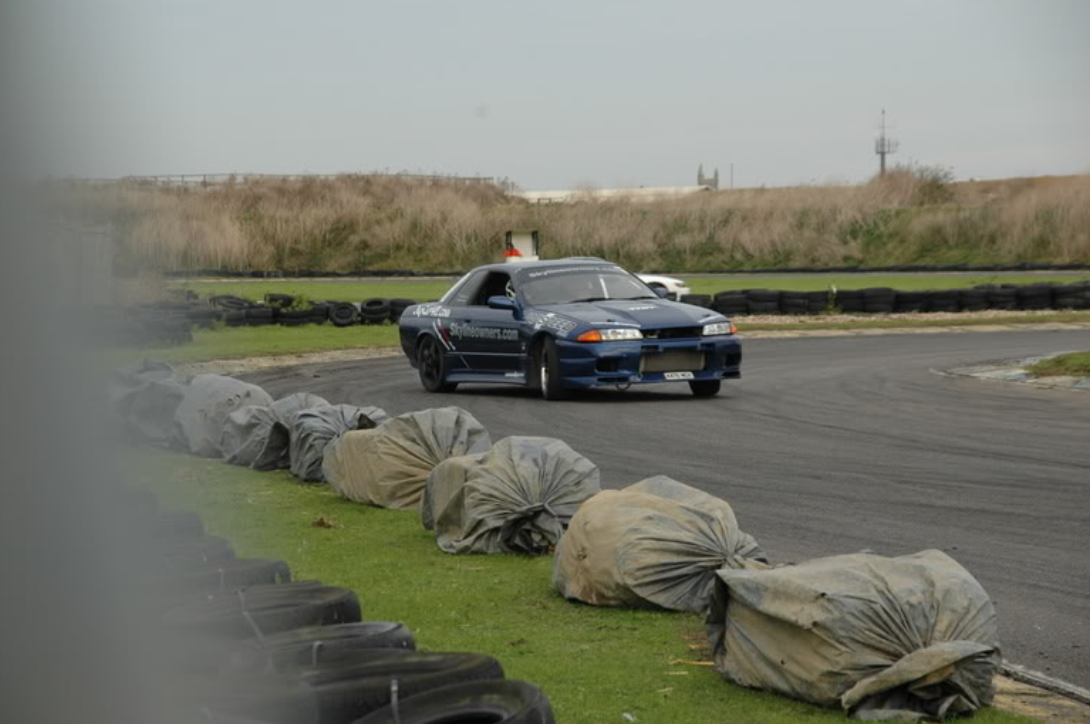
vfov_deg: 11.2
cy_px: 348
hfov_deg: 16.8
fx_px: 3691
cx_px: 526
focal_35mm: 122
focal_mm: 78
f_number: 7.1
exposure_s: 1/200
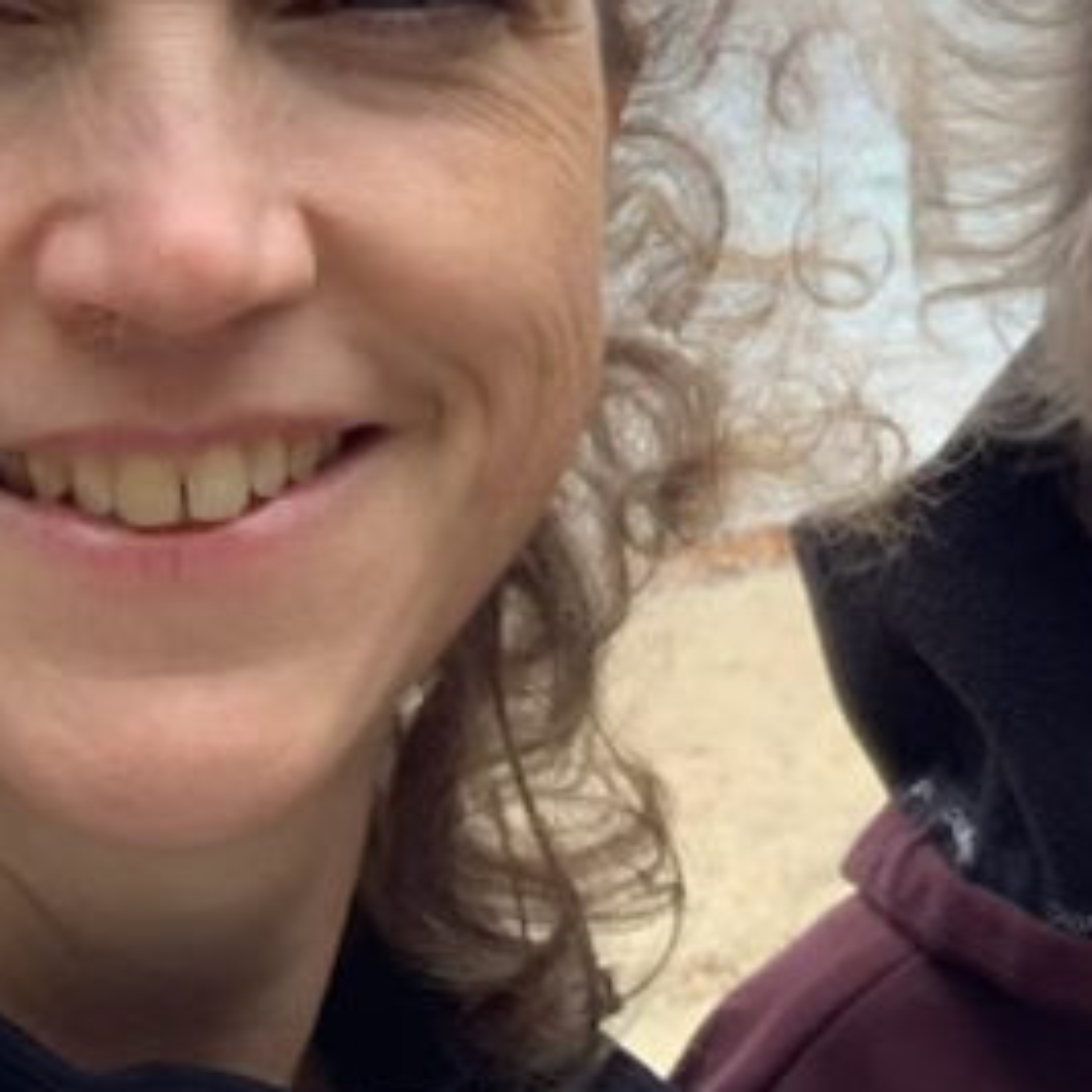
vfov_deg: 15.8
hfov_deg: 14.9
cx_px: 1605
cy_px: 90
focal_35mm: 109
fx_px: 3890
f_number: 2.2
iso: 32
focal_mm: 2.87
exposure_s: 1/121
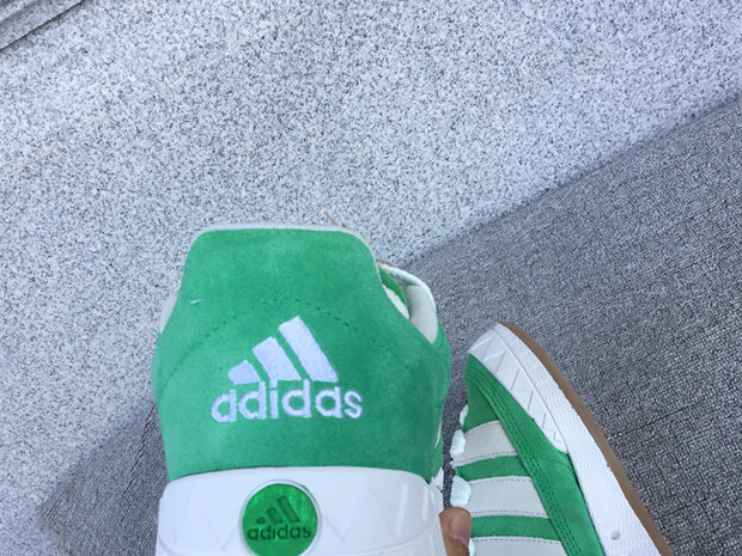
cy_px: 346
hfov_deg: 42.1
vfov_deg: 32.0
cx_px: 366
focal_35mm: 45
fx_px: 965
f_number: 2.4
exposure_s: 1/143
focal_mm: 3.3
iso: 25
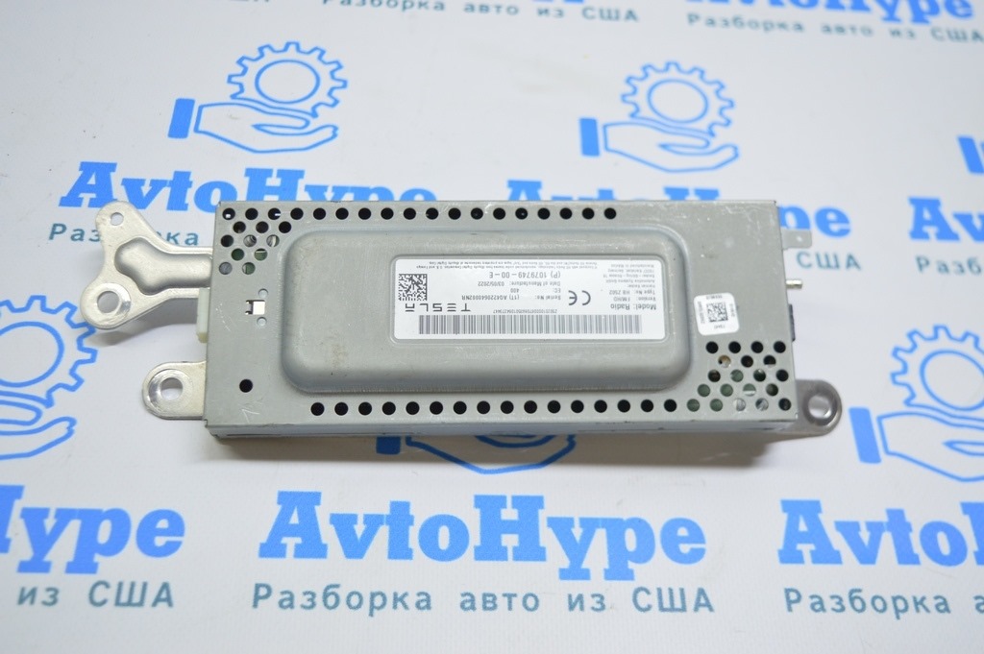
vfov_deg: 33.0
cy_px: 327
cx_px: 492
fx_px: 1106
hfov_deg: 48.0
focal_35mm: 40
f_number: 4
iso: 400
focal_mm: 27
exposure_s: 1/50
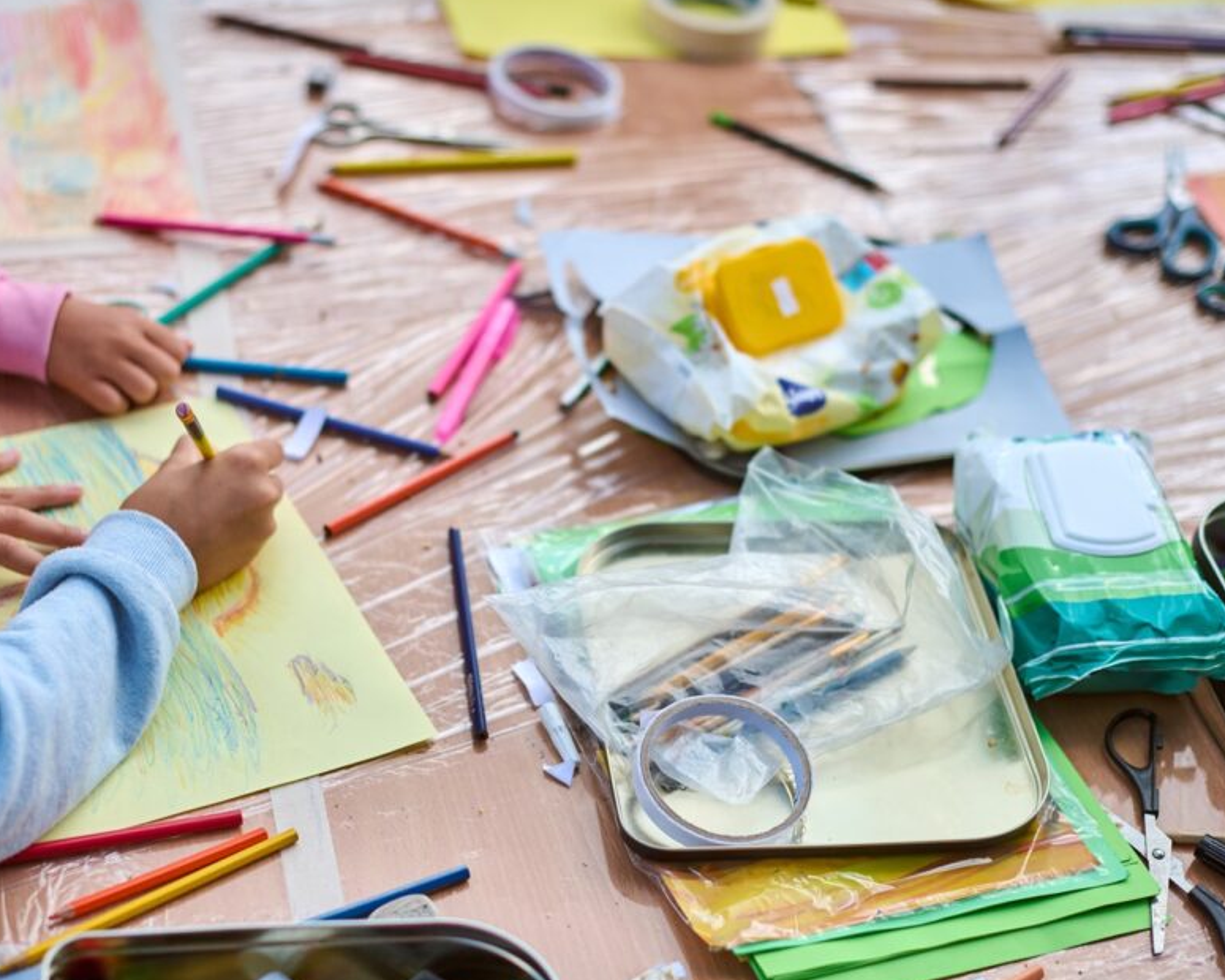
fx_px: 2248
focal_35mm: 62
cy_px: 518
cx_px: 547
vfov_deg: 24.6
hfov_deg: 30.5
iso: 400
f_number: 2
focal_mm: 50
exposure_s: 1/8000
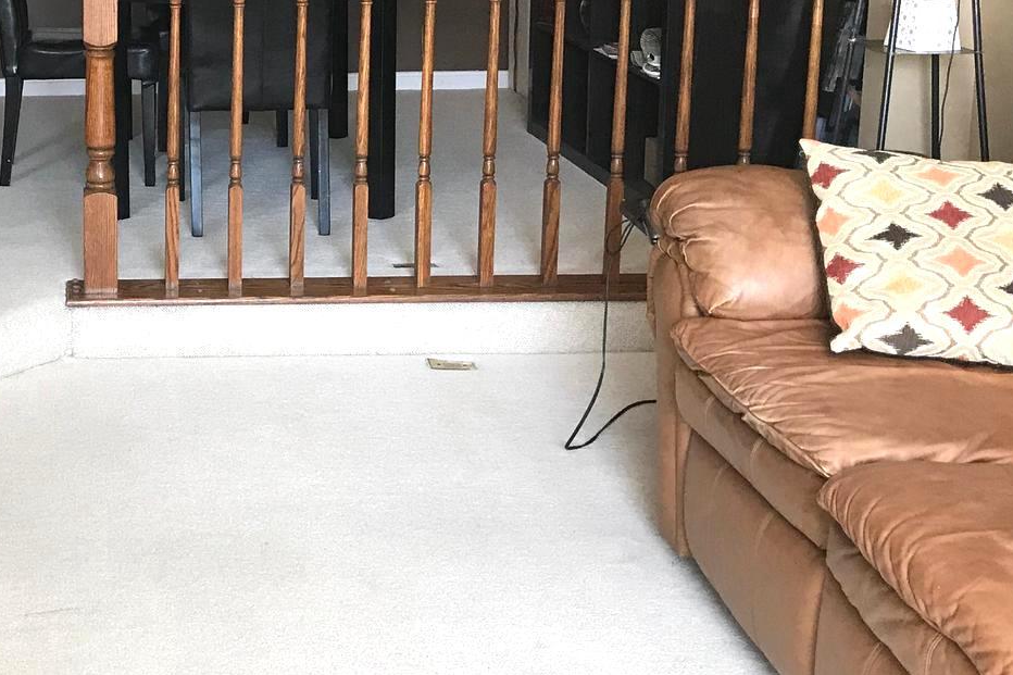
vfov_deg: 21.0
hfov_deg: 29.8
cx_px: 54
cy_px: 155
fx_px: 1800
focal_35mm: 64
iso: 32
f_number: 1.8
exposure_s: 1/30
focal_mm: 3.99
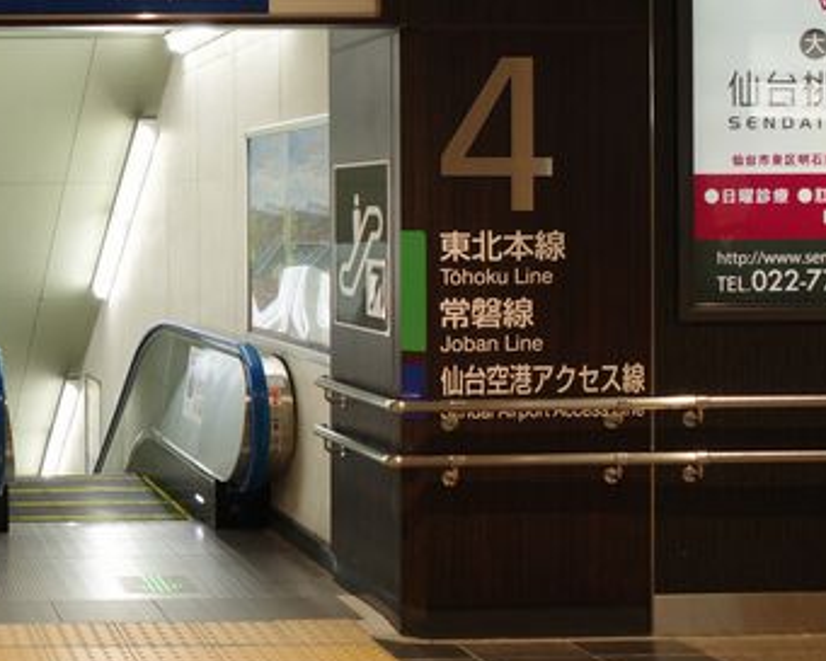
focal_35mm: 64
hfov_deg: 26.8
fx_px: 1565
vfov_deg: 23.7
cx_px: -111
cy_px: 202
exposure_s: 1/200
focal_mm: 18.3
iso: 1000
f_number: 3.2
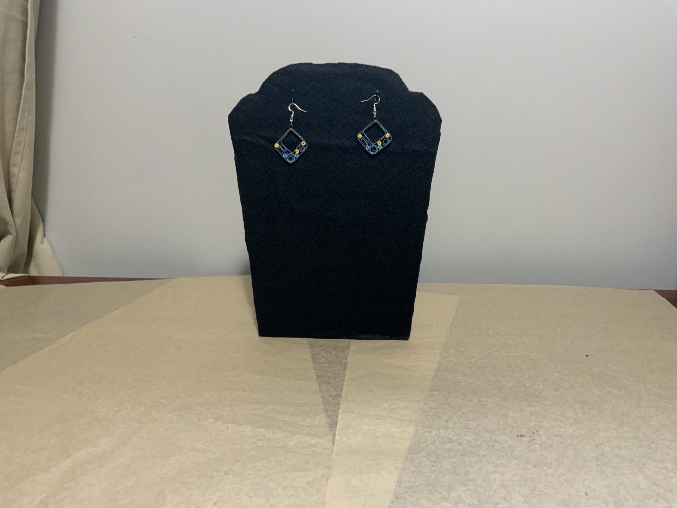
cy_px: 254
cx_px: 338
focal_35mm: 29
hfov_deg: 61.7
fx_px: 567
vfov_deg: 48.2
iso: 200
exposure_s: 1/60
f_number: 1.8
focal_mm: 3
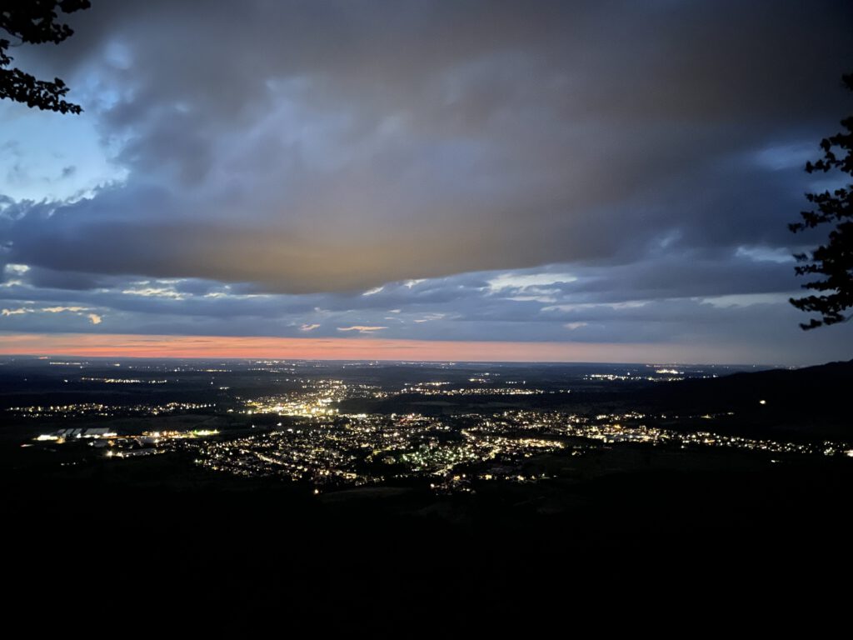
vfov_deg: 53.1
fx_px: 641
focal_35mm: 26
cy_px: 320
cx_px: 426
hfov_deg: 67.3
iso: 1250
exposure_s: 1/2
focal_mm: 4.2
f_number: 1.6
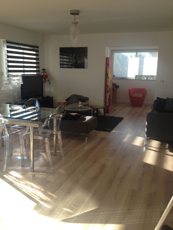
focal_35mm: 35
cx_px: 86
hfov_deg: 40.7
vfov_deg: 52.6
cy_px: 115
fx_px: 233
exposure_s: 1/148
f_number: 2.4
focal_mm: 4.28
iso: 50
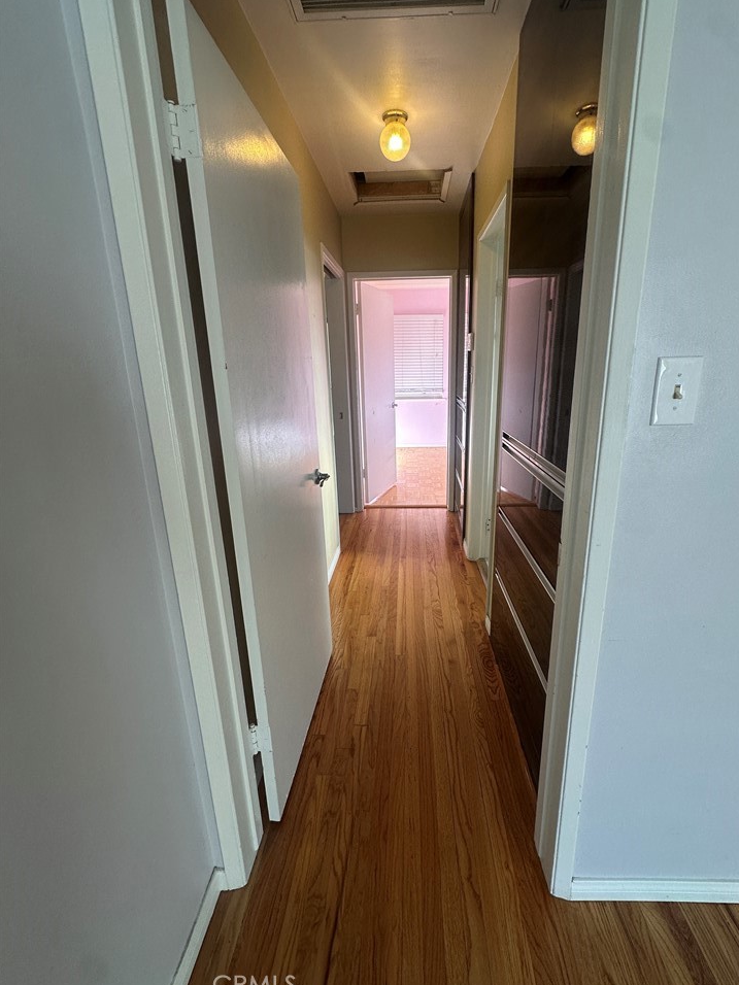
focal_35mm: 15
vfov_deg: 98.1
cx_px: 394
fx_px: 427
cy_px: 472
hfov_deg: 81.6
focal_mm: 2.22
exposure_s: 1/99
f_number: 2.2
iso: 80
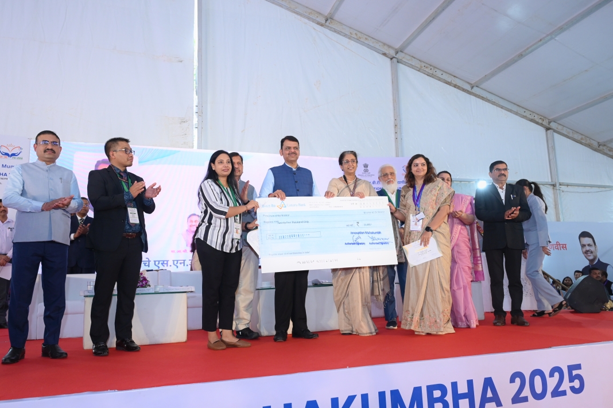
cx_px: 300
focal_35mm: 27
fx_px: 460
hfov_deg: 67.4
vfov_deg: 47.9
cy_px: 212
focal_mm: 24
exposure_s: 1/160
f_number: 5.6
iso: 2000
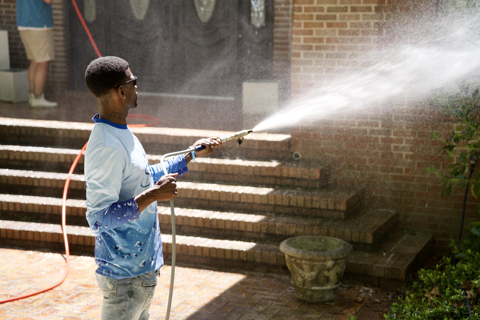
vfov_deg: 18.2
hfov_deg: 27.0
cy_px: 160
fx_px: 1000
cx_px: 240
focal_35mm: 75
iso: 100
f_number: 3.2
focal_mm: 75
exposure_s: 1/250
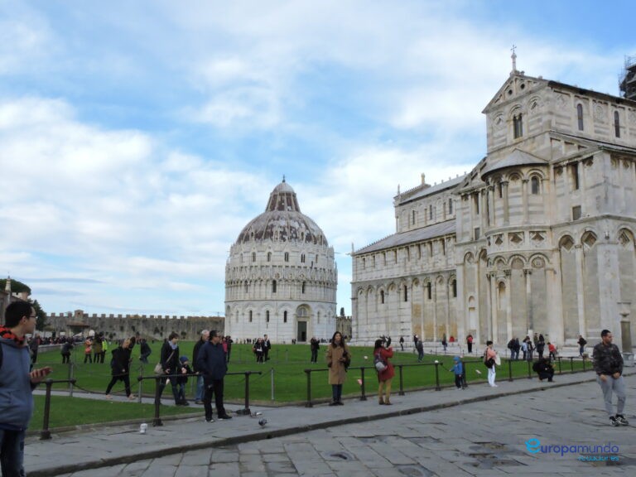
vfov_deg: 42.9
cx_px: 318
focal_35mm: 33
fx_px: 606
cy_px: 238
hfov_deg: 55.4
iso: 800
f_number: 7.2
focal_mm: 5.9
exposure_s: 1/1000
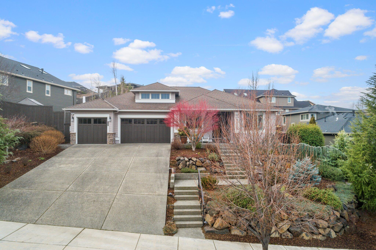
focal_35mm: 24
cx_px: 188
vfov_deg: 53.1
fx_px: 251
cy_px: 125
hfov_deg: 73.8
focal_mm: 8.8
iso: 500
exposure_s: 1/200
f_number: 5.6
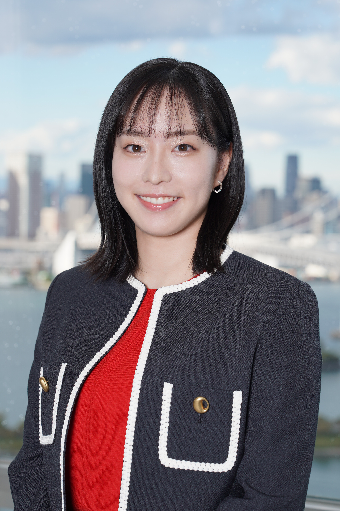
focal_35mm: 105
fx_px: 1487
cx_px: 170
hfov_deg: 13.0
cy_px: 256
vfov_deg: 19.5
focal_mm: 105
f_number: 8
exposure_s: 1/125
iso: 100
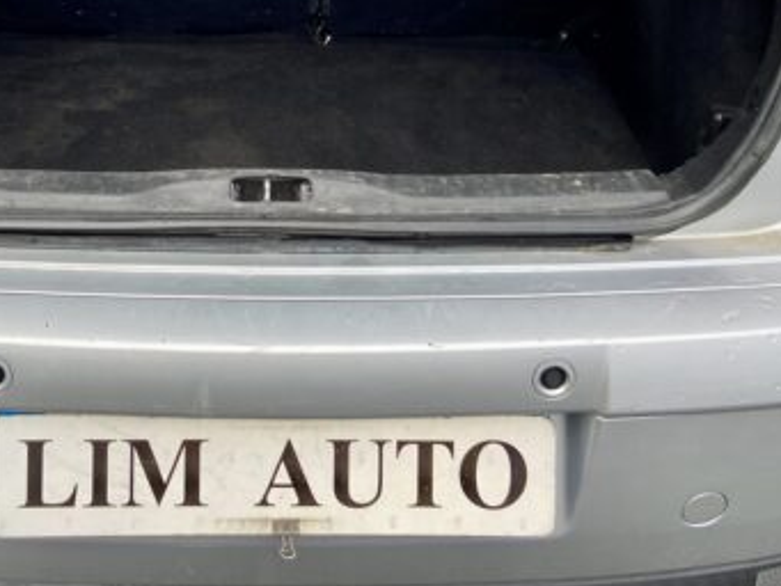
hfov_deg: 31.4
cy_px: 7
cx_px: 245
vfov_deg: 23.1
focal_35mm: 61
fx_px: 1377
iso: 32
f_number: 1.8
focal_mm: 4.25
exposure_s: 1/122
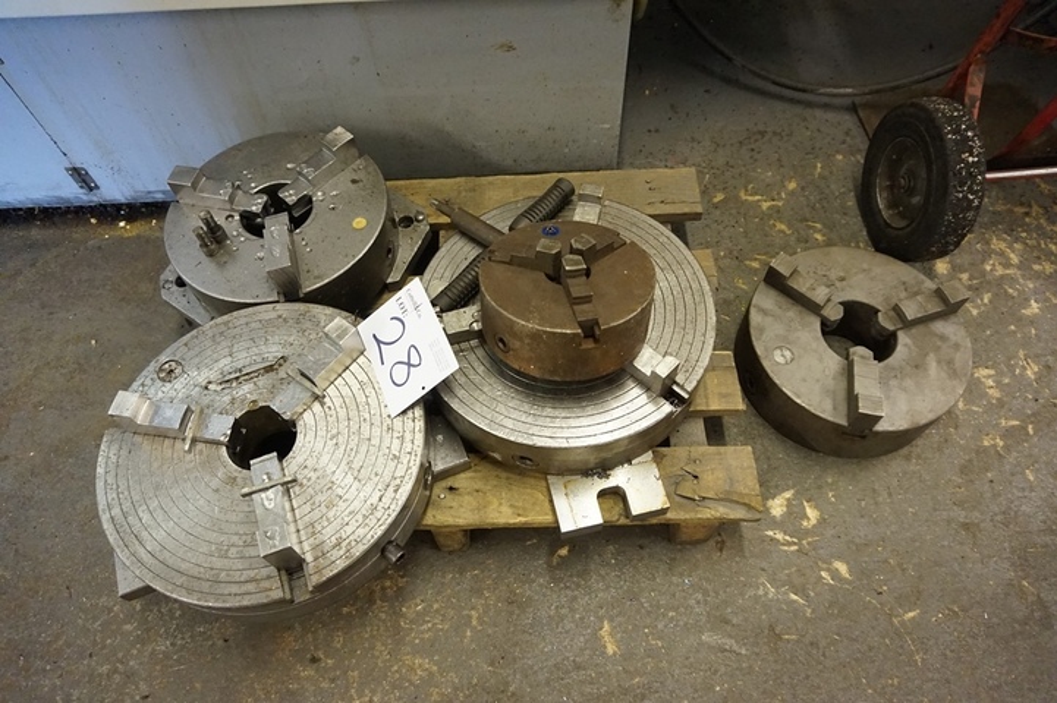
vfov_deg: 53.1
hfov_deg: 73.8
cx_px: 528
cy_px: 352
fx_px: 704
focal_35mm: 24
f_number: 3.5
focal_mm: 16
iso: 3200
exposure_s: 1/125
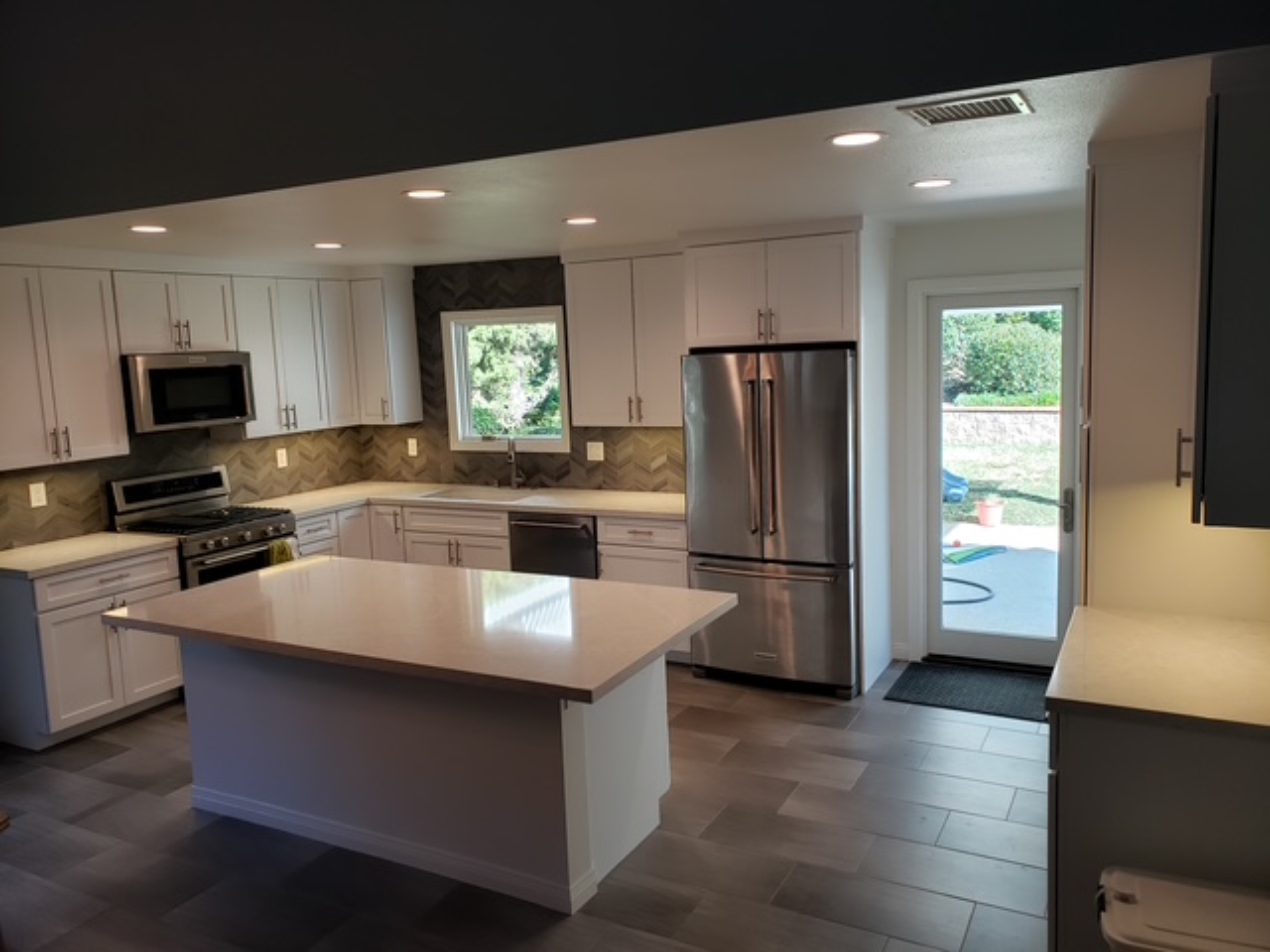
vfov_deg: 53.1
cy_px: 476
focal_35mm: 26
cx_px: 635
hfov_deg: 67.3
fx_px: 954
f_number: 2.4
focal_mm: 4.3
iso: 80
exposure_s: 1/60
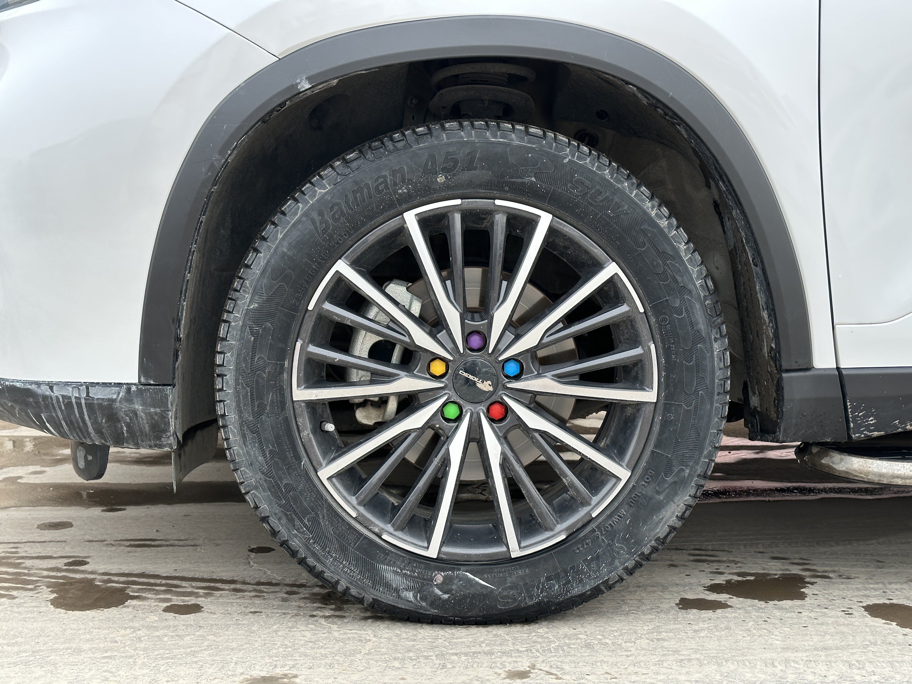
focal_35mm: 48
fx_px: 1265
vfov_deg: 30.3
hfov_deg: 39.7
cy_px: 342
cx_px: 456
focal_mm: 6.86
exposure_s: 1/690
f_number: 1.78
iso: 64
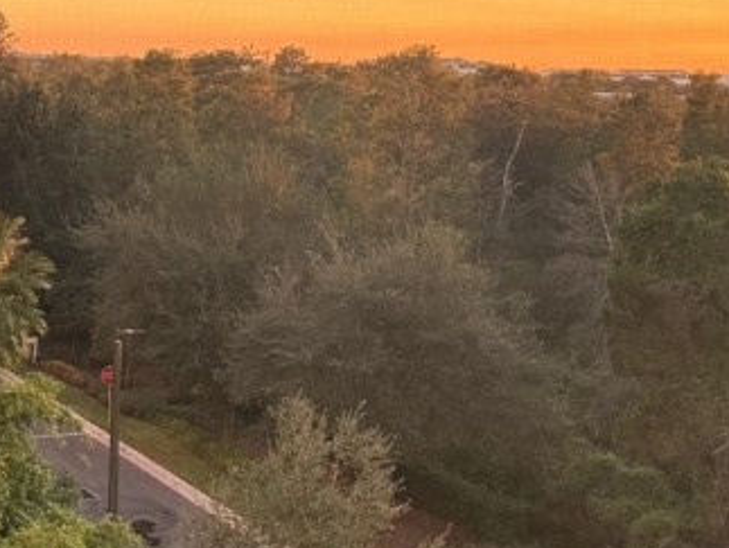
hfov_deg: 25.4
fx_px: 1602
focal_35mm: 76
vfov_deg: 19.4
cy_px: 291
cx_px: 192
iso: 100
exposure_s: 1/286
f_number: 1.78
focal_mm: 6.76
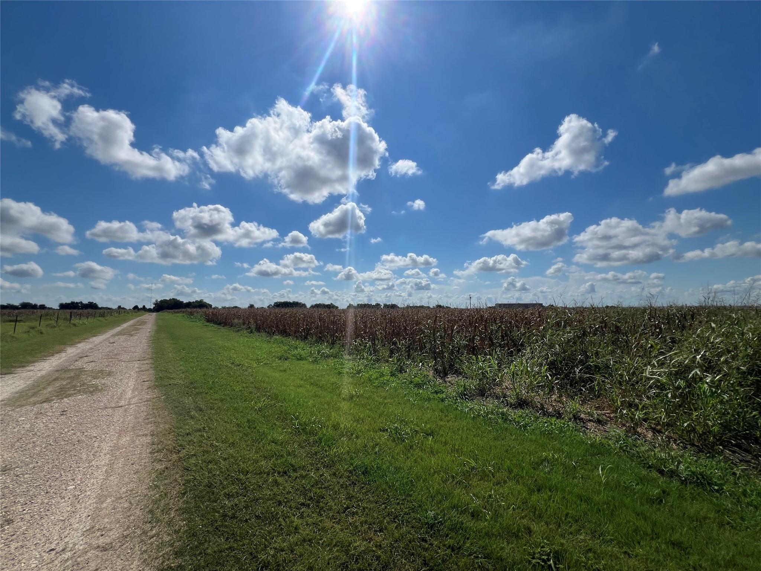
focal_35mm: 13
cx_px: 380
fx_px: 286
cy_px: 286
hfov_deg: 106.2
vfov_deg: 89.9
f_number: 1.8
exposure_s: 1/5236
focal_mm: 1.57
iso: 32
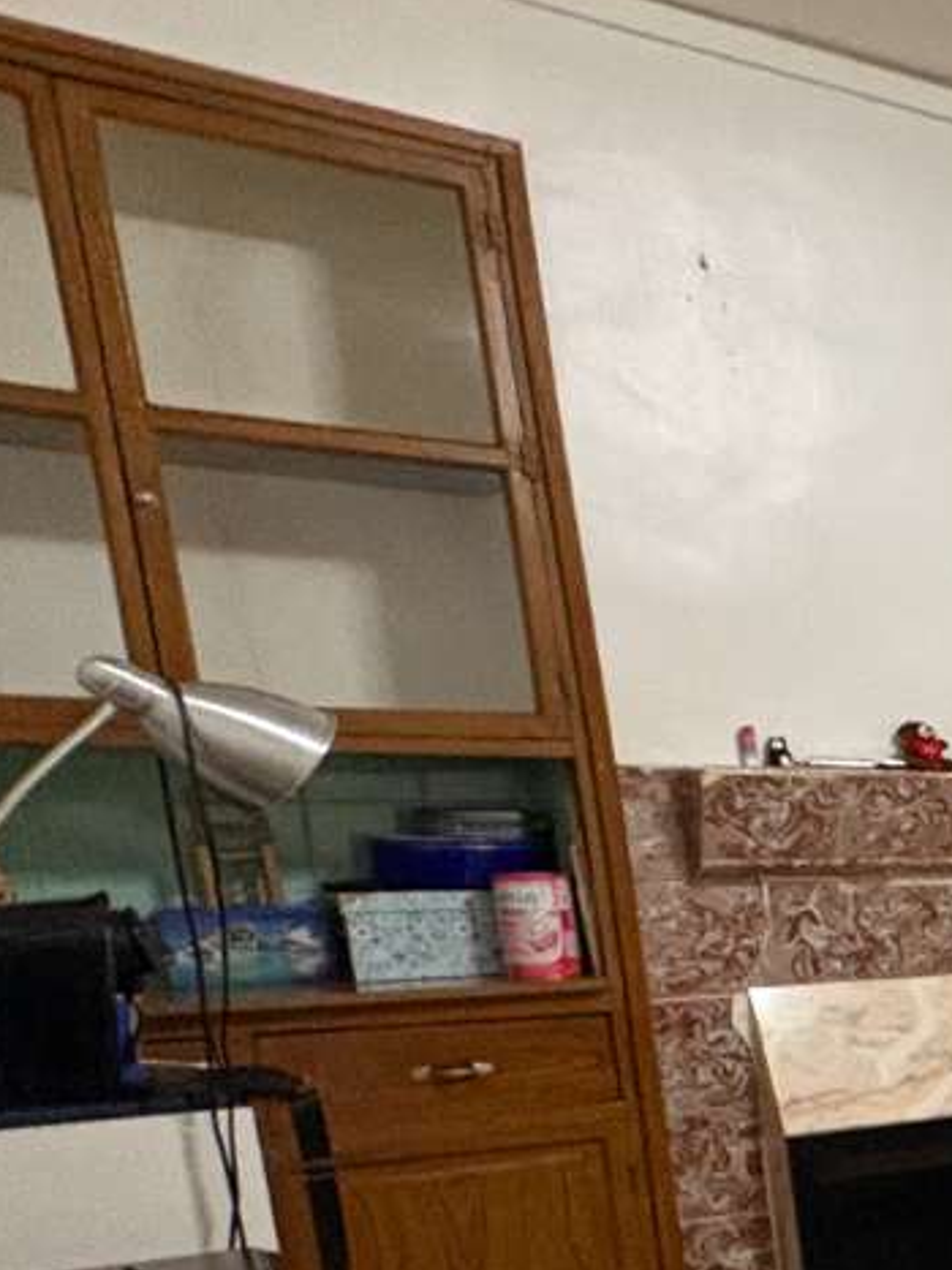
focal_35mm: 45
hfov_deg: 18.2
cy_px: 1114
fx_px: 1651
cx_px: 1983
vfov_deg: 39.4
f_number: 2.2
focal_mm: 2.22
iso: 400
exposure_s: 1/50
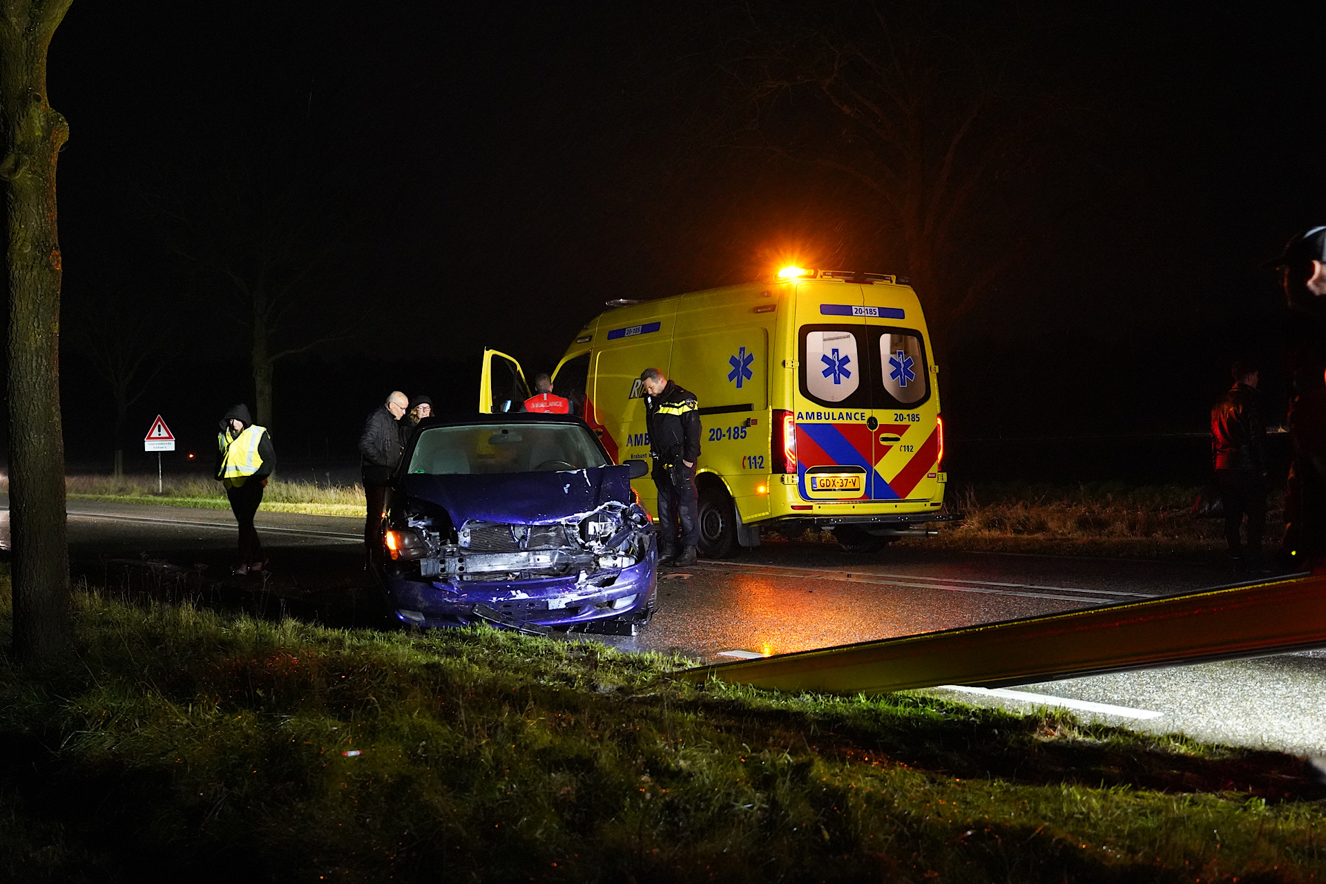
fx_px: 1621
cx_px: 663
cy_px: 442
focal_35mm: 44
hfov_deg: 44.5
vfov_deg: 30.5
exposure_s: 1/30
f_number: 4
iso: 12800
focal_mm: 44
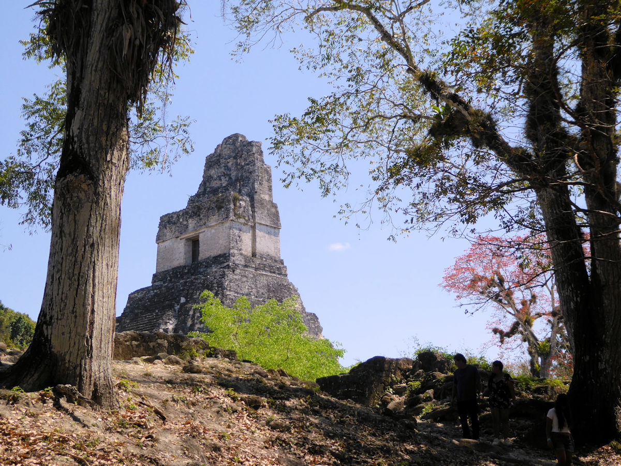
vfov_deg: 29.1
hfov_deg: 38.2
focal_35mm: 50
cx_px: 310
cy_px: 233
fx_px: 897
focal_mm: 9
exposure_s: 1/640
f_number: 4.1
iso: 100
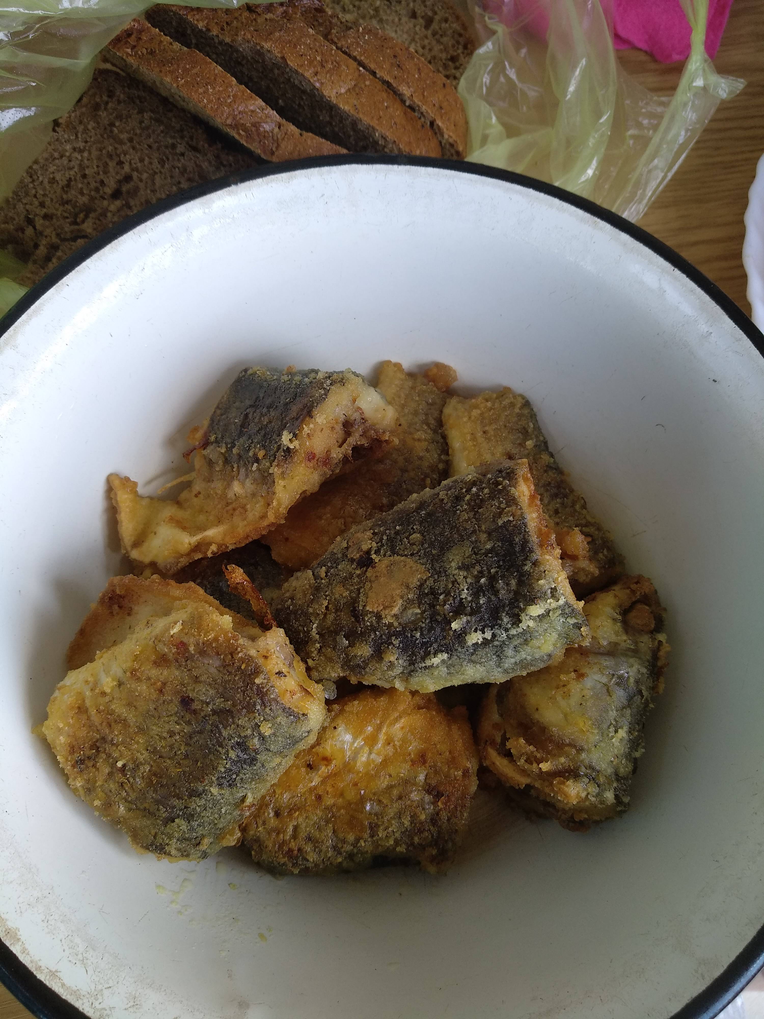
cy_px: 510
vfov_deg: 76.4
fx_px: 647
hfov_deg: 61.1
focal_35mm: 22
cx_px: 382
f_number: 2.2
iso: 100
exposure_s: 1/127
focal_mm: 3.81
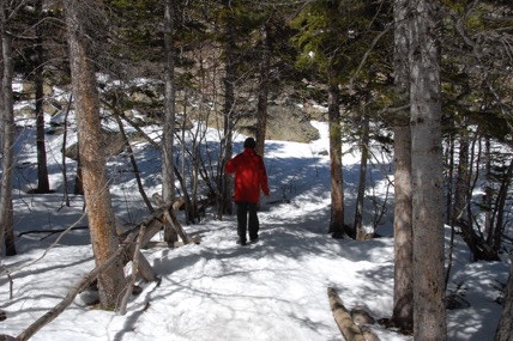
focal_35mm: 34
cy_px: 170
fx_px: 484
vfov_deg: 38.9
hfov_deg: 55.8
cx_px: 252
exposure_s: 1/400
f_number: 11
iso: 250
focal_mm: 22
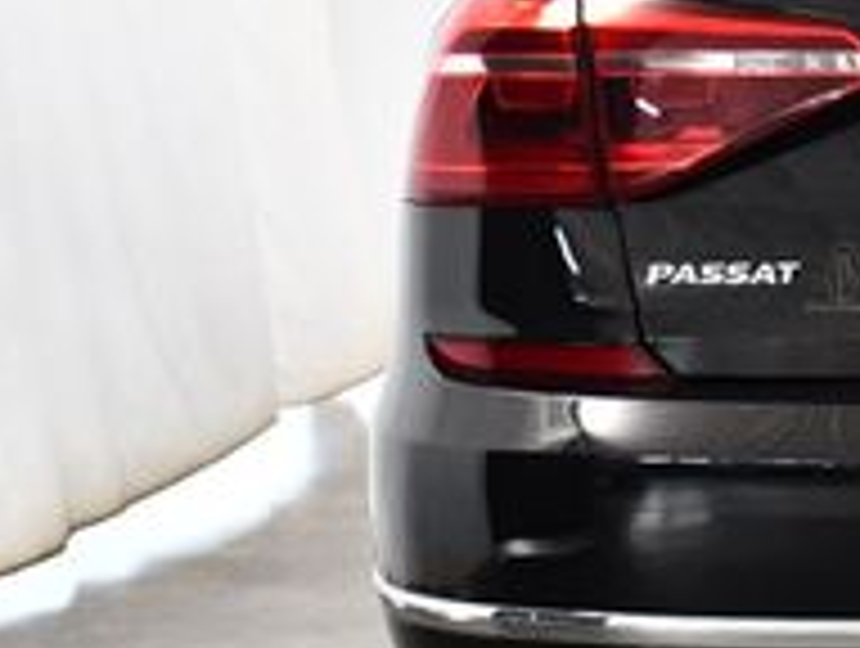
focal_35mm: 148
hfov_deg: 12.7
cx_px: 1279
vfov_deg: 10.0
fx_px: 3684
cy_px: 130
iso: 800
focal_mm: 23
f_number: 3.8
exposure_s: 1/125
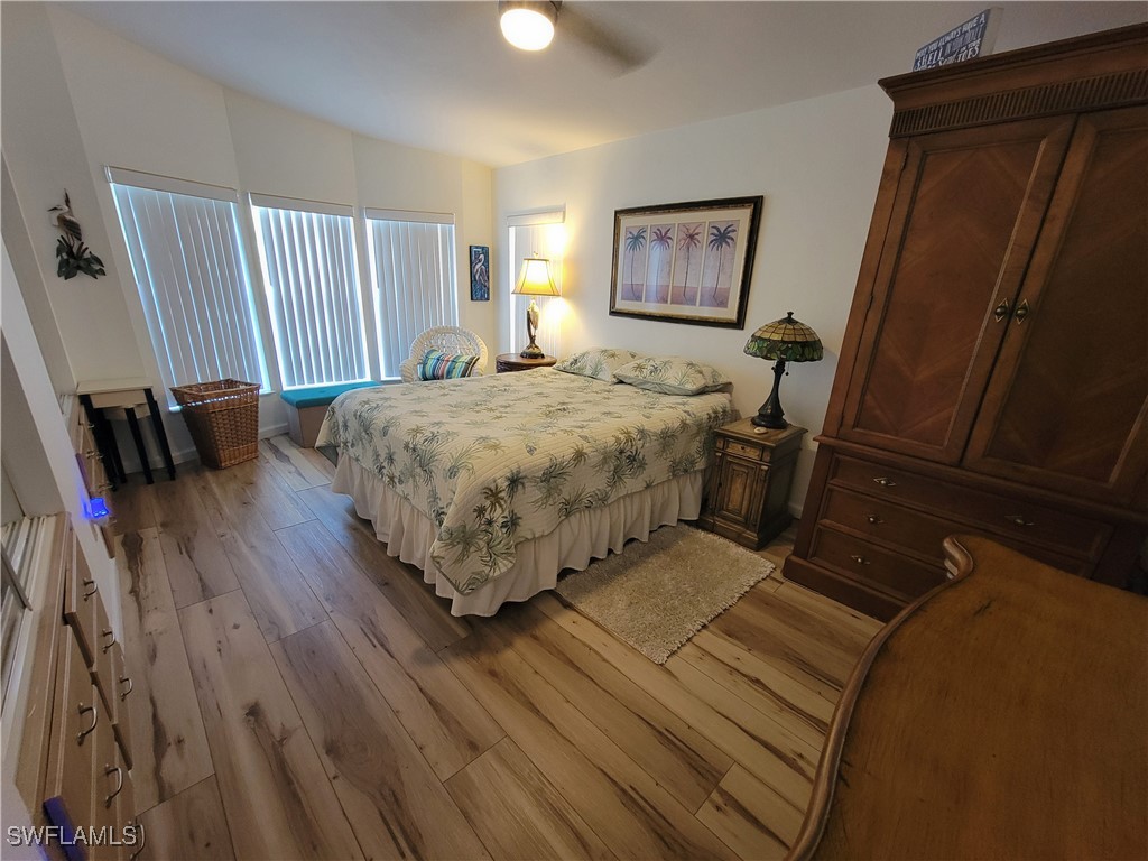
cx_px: 574
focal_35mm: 13
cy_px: 430
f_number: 2.2
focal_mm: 2.2
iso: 320
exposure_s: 1/30
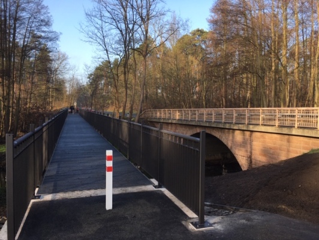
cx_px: 160
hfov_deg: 61.7
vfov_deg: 48.2
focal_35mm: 29
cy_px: 120
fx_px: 267
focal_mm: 4.15
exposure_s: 1/306
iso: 25
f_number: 2.2
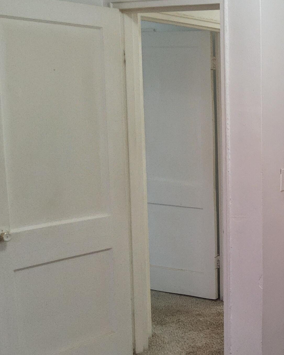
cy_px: 202
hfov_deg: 24.8
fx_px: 567
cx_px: 359
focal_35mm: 54
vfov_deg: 34.7
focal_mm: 3.08
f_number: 2
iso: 500
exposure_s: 1/120
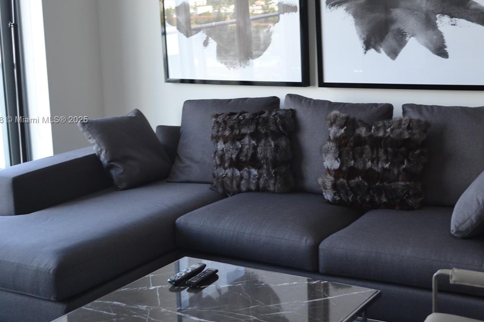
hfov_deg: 37.4
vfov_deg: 25.4
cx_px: 285
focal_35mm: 53
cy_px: 120
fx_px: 712
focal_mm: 26
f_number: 4.2
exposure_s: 1/30
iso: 400
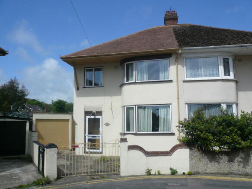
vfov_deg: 49.7
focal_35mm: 28
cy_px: 94
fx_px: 204
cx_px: 126
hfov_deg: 63.5
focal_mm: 4.6
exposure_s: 1/400
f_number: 8
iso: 100
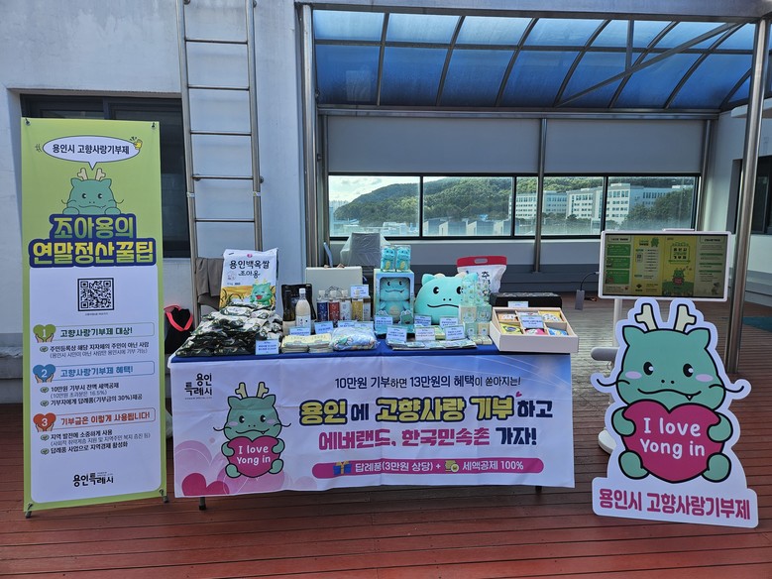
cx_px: 386
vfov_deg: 58.9
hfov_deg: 73.9
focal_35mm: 23
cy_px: 290
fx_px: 513
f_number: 1.8
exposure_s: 1/565
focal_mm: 5.4
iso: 32
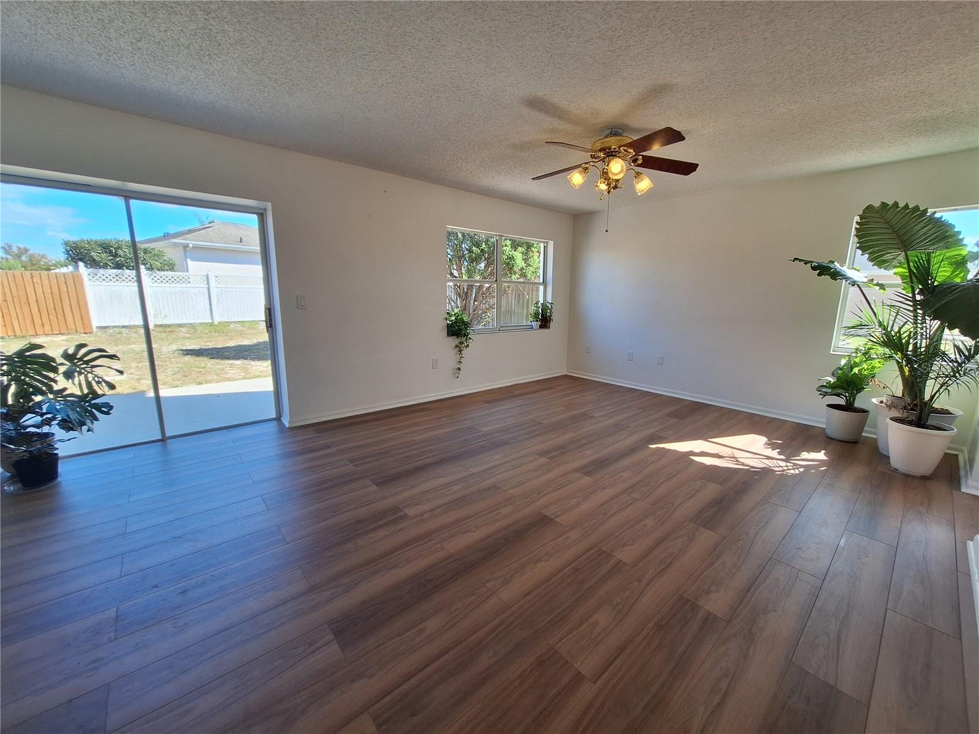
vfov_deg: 89.9
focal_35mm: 13
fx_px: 368
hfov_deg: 106.2
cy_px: 367
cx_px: 490
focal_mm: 1.74
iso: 40
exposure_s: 1/277
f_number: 2.2
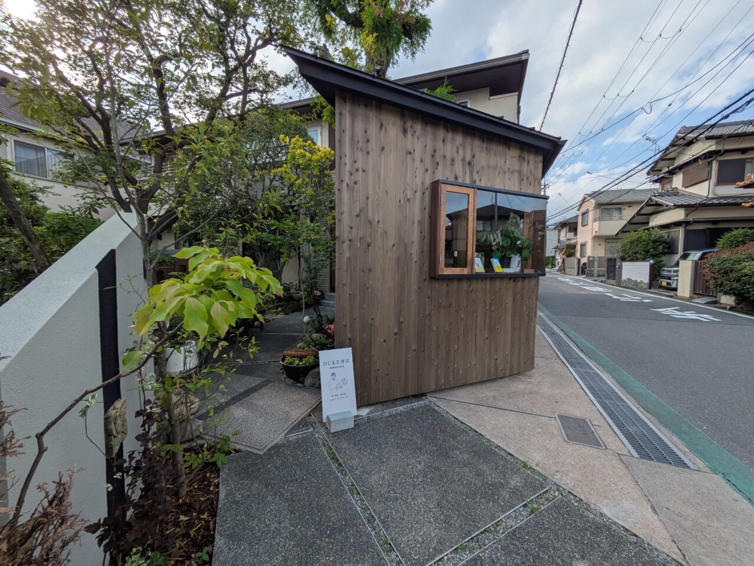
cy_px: 283
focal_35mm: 14
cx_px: 377
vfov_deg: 85.7
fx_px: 305
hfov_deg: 102.0
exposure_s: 1/1437
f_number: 2.2
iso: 45
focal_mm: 1.83
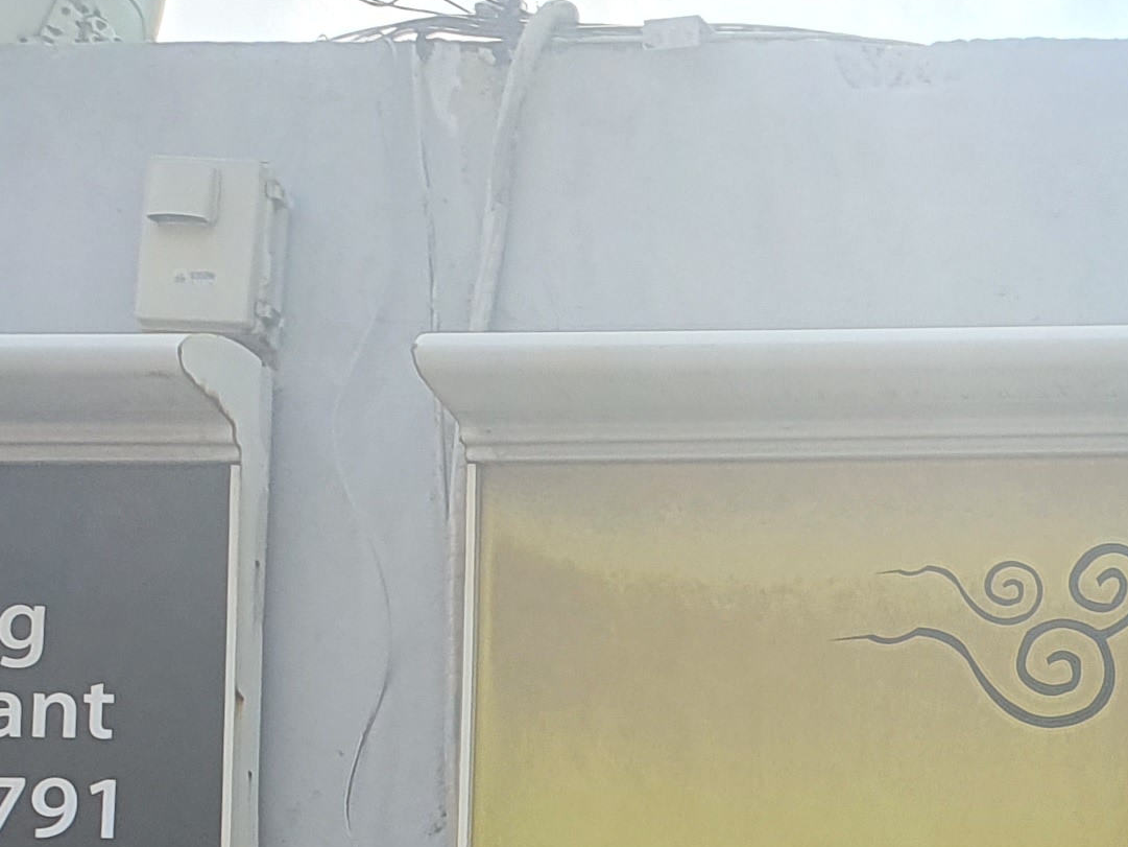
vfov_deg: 13.8
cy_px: 1455
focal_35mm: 97
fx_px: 3161
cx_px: 1853
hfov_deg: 17.5
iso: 50
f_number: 2.4
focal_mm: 4.3
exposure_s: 1/996
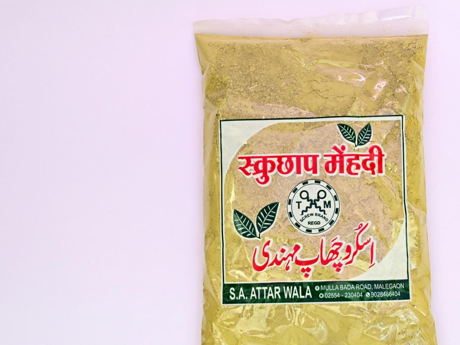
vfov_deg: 20.7
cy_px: 180
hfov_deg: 27.3
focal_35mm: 71
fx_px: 943
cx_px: 283
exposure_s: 1/100
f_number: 6.3
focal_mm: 44
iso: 1250
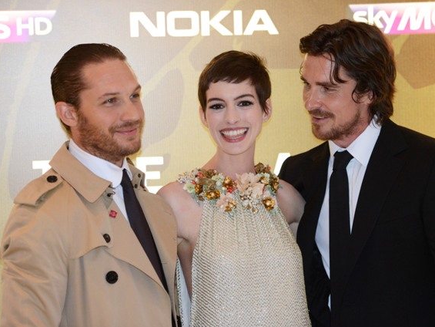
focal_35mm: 122
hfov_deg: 16.1
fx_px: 1533
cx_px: 232
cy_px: 164
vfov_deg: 12.2
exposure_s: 1/160
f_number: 2.8
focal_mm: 112
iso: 2500
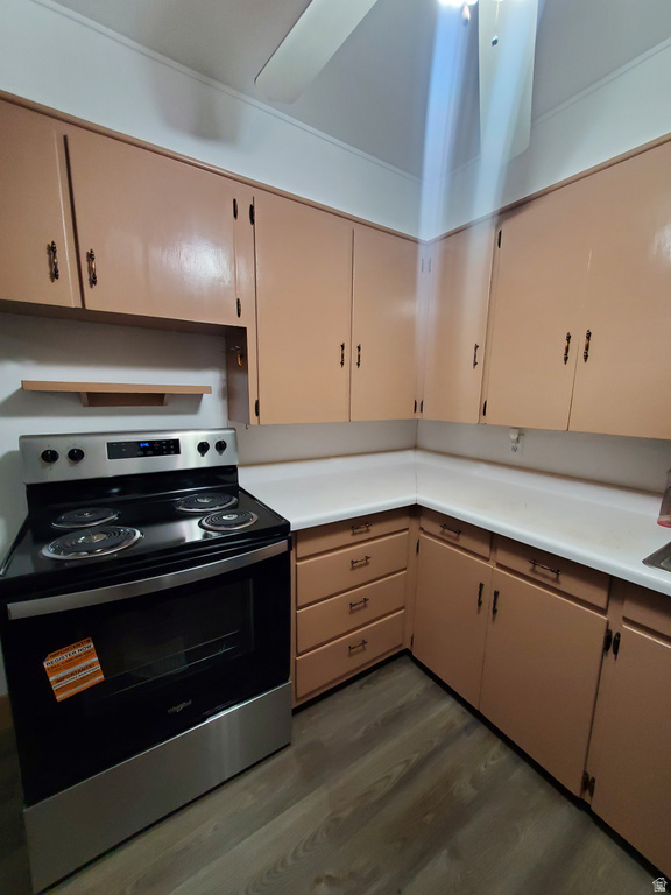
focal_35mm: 13
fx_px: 336
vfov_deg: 106.2
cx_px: 336
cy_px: 448
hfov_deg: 89.9
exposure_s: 1/60
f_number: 2.2
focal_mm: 1.8
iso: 250
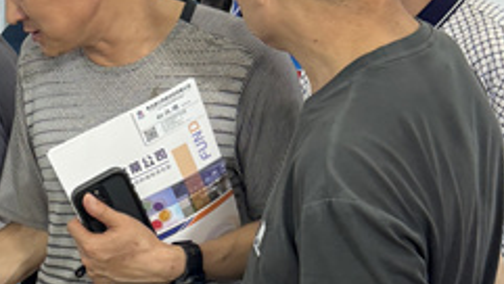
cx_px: 25
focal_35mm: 65
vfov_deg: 18.6
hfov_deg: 30.5
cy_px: 175
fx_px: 869
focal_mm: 6.86
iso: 160
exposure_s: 1/100
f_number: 1.78
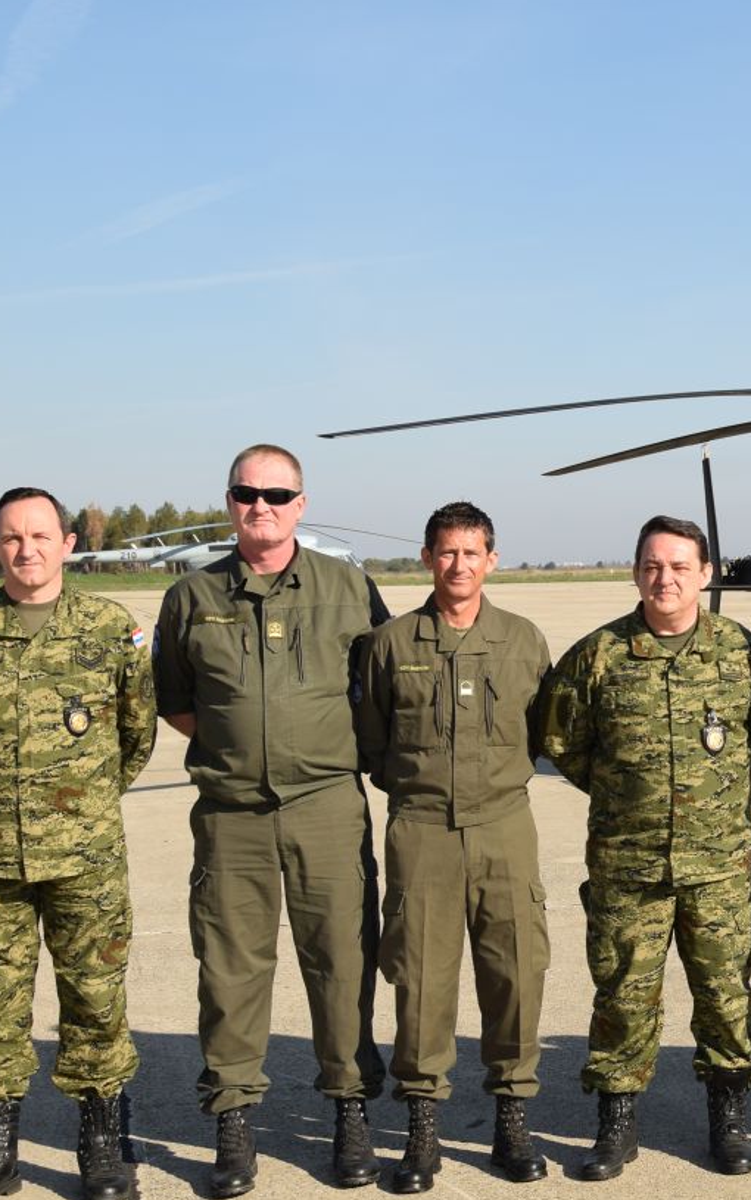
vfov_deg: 31.1
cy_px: 635
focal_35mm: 66
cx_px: 975
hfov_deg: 18.4
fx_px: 2159
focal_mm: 22
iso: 100
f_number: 8
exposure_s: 1/250
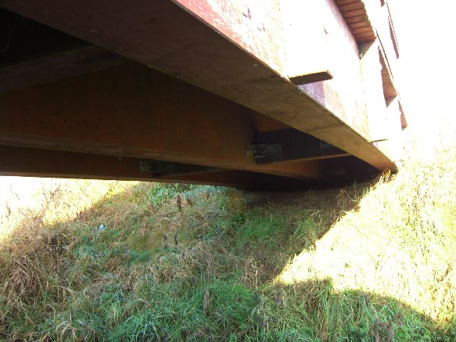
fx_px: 500
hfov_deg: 49.0
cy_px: 171
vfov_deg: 37.7
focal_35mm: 38
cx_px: 228
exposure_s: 1/60
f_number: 2.8
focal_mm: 7.9
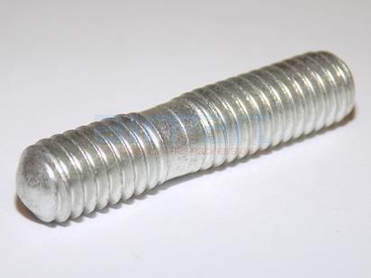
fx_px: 1651
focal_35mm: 154
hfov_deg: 12.8
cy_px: 139
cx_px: 186
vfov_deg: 9.6
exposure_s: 1/30
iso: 200
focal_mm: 27.3
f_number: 5.2
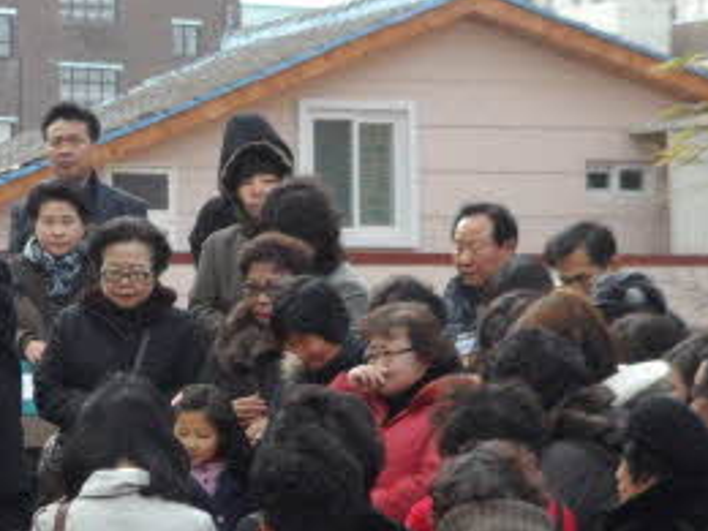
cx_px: -155
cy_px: 297
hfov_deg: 9.6
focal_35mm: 202
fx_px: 4131
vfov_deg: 7.4
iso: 80
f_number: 4.4
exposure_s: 1/180
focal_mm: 15.4
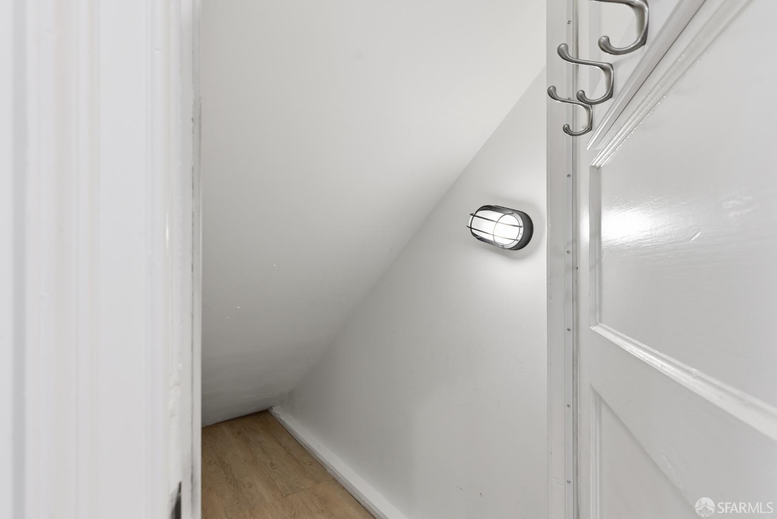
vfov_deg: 73.8
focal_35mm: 16
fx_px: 346
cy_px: 260
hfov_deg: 96.7
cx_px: 388
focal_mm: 16
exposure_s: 1/13
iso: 100
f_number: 8
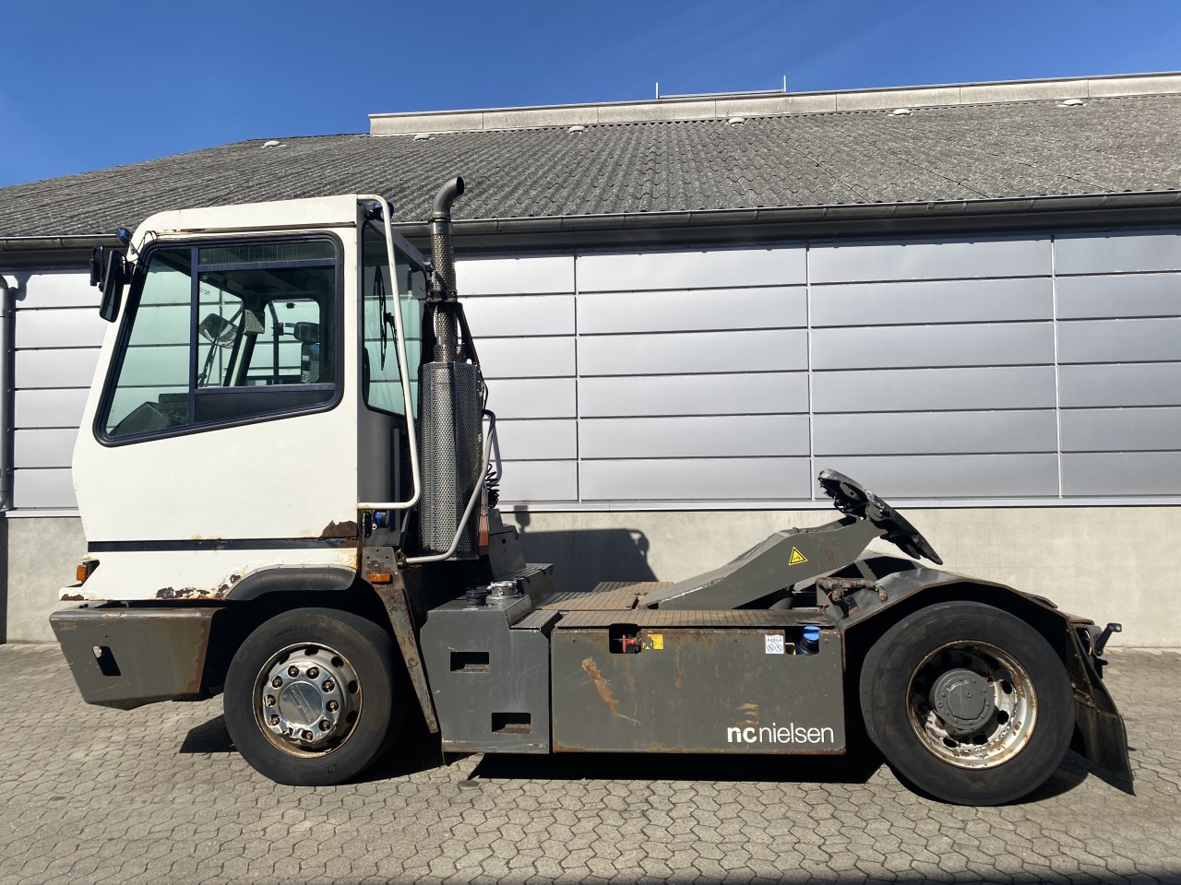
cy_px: 442
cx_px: 590
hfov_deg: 67.3
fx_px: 887
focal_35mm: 26
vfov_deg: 53.1
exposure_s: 1/4274
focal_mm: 4.25
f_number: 1.8
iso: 32
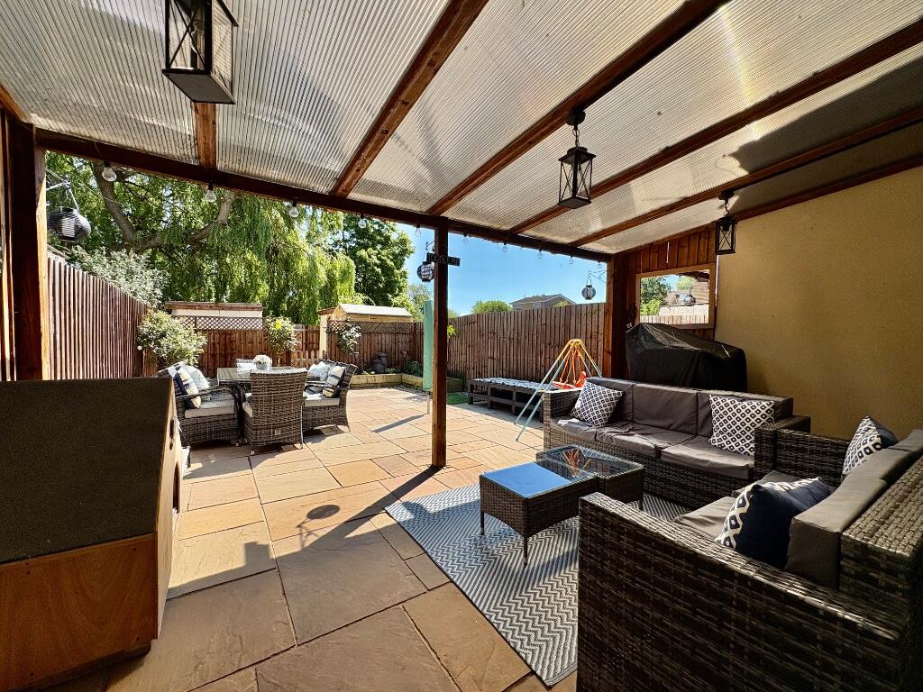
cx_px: 462
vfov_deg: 85.7
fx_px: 373
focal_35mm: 14
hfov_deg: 102.1
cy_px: 346
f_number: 2.2
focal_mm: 2.22
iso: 50
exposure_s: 1/1346
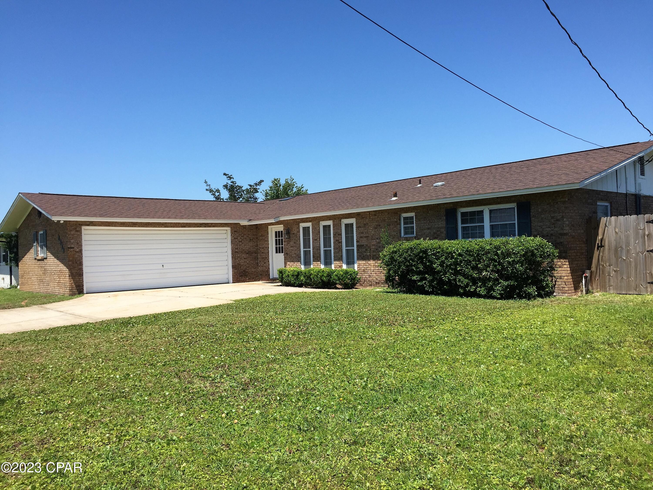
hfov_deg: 61.7
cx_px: 326
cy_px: 245
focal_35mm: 29
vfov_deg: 48.2
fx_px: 547
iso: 32
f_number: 2.2
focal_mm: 4.15
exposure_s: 1/1721
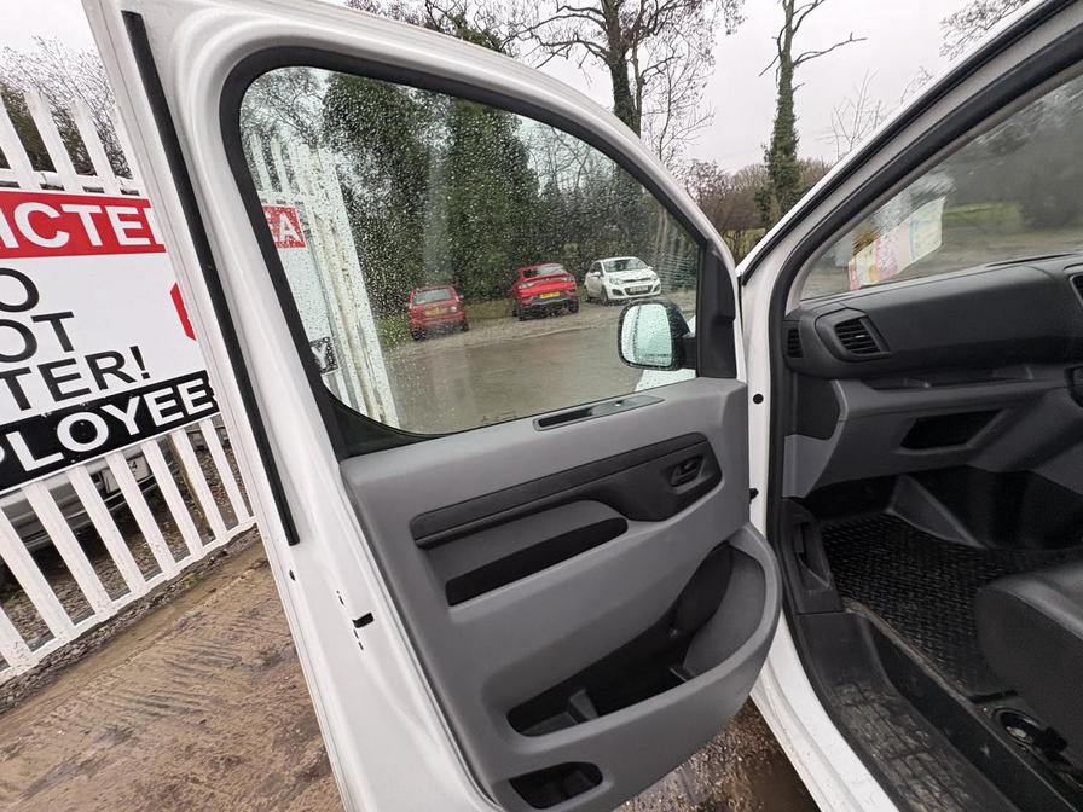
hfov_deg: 102.1
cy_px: 406
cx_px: 542
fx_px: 438
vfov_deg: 85.7
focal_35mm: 14
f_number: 2.2
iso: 250
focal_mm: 2.22
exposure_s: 1/83
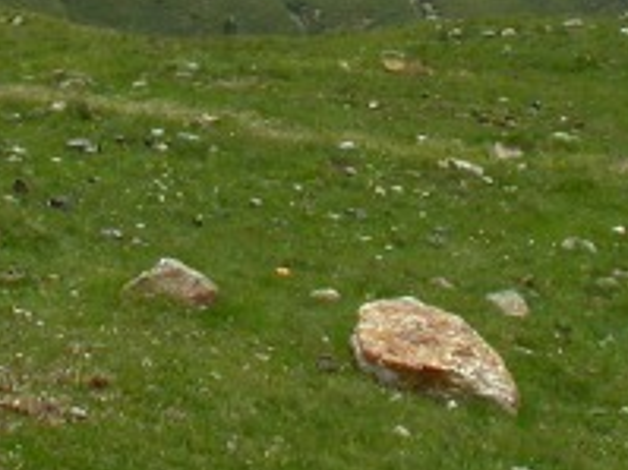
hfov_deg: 12.9
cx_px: 164
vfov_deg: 9.4
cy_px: -240
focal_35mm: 153
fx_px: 2774
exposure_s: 1/282
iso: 100
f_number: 7.5
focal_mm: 7.85
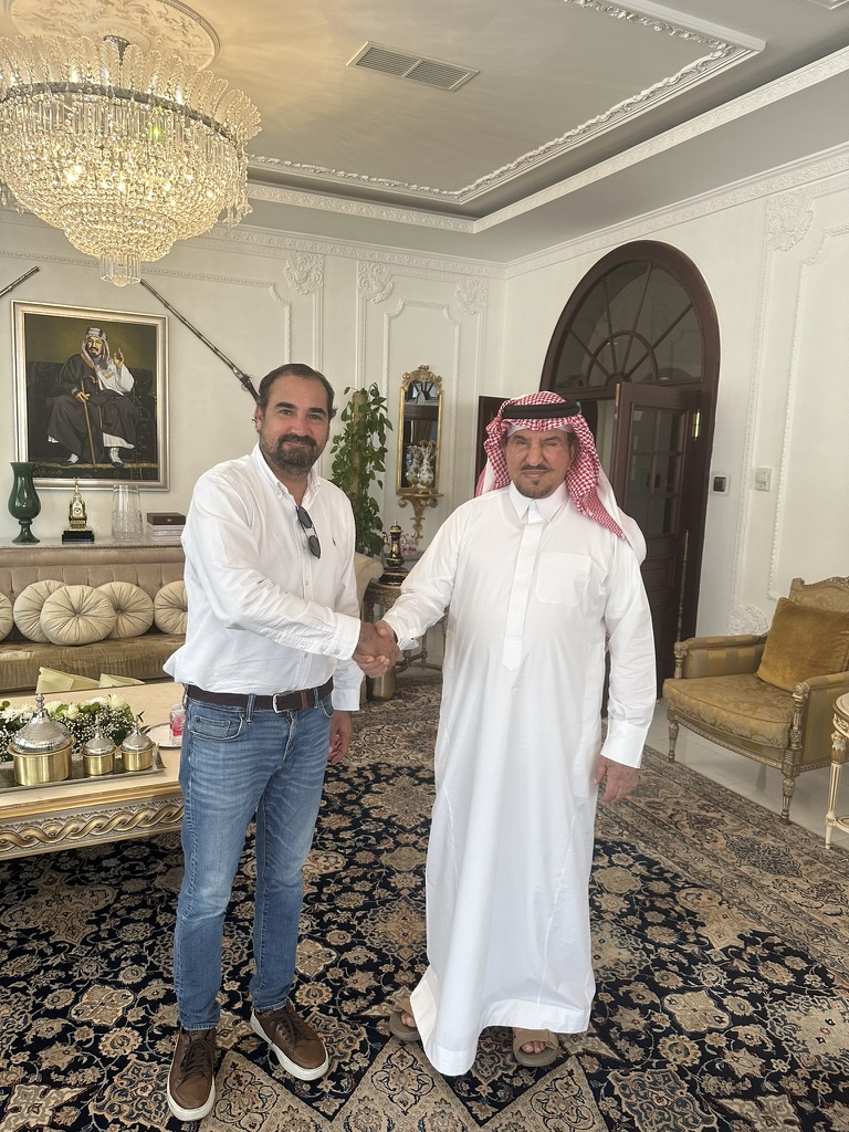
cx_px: 424
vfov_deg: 71.6
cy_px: 566
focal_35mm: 24
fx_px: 785
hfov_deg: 56.8
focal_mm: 6.86
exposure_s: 1/120
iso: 160
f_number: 1.78
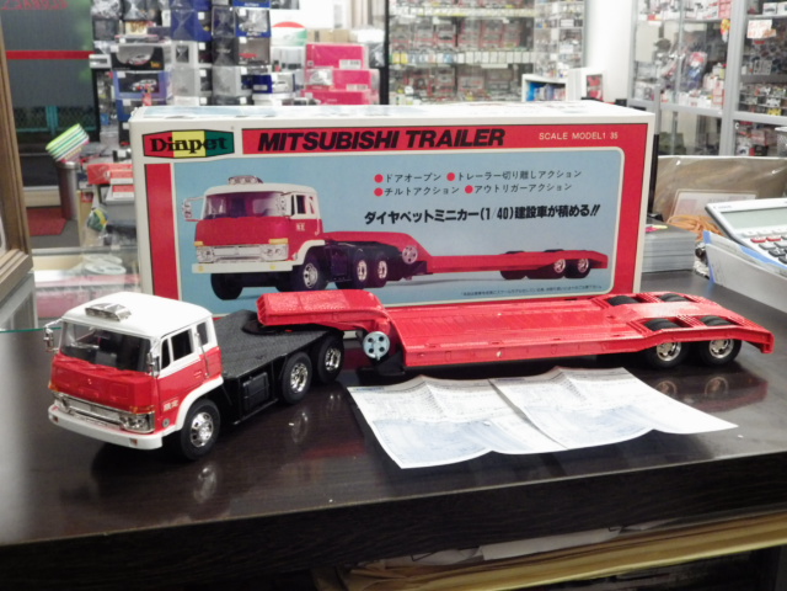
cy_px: 296
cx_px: 394
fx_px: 932
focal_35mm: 41
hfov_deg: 45.8
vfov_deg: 35.1
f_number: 3.6
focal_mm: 7.4
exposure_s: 1/30
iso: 800
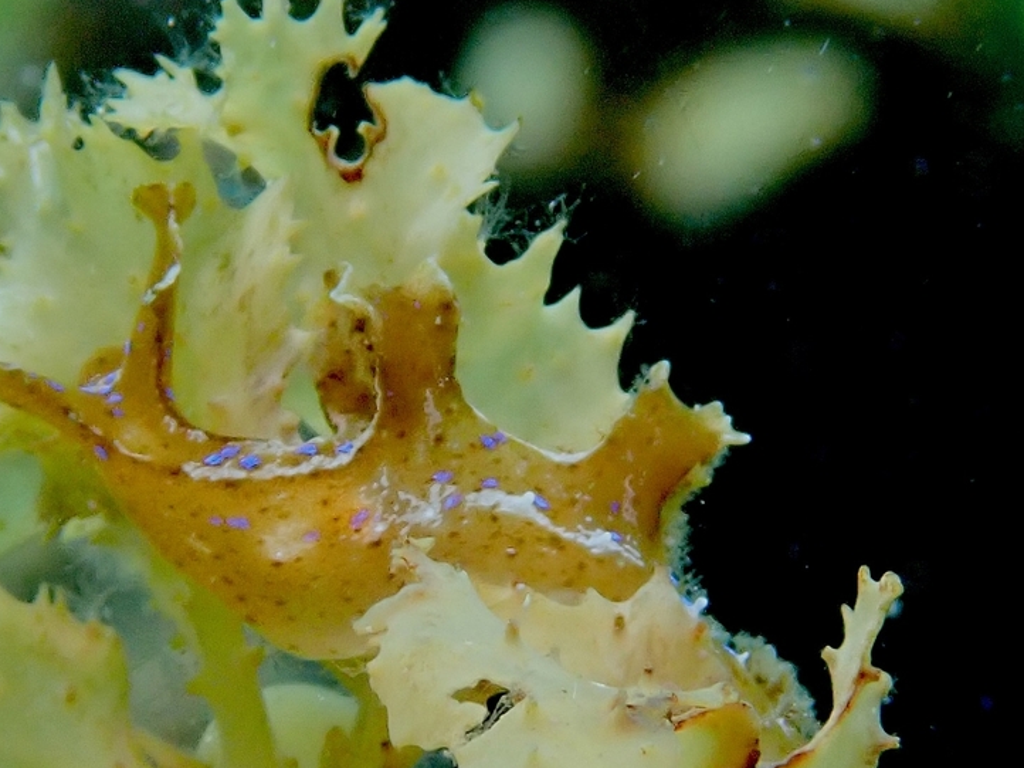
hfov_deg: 12.5
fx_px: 4672
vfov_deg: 9.4
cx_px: 357
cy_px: 427
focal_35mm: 158
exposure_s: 1/200
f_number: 6.3
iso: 400
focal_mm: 18
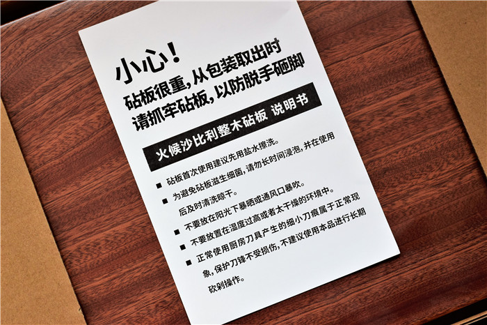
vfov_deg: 18.2
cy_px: 162
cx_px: 244
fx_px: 1014
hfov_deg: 27.0
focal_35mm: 75
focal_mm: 50
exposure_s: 1/60
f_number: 8
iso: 1100
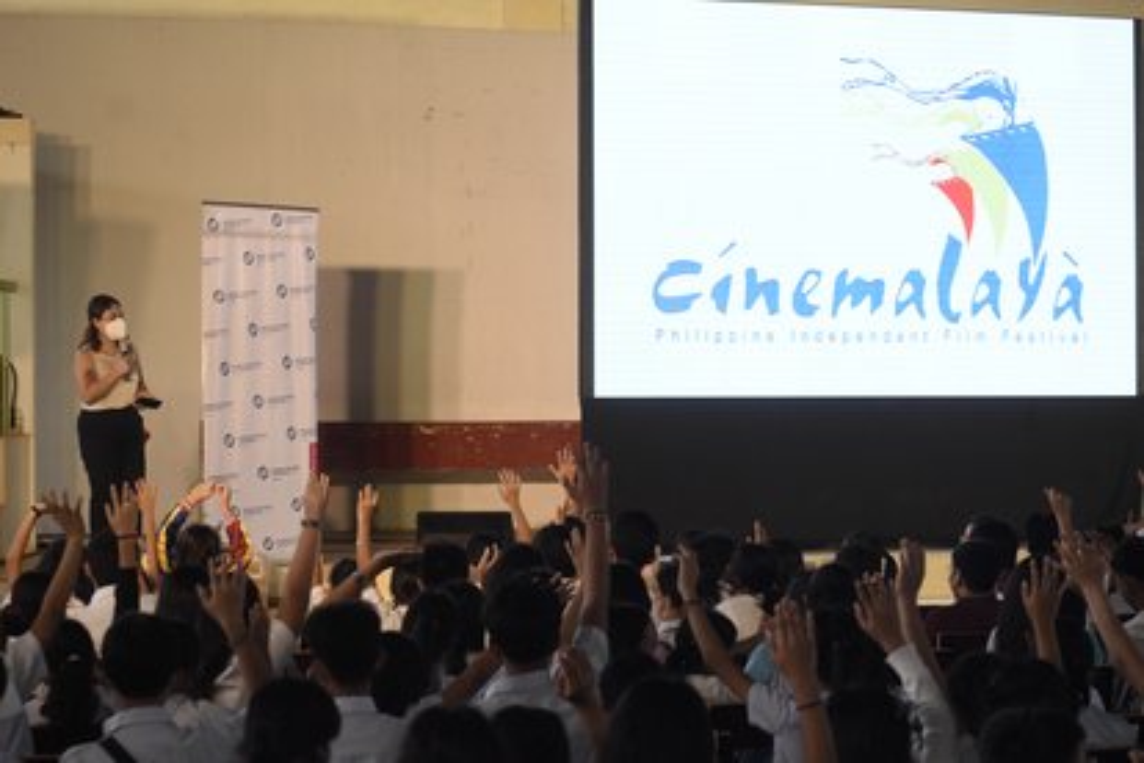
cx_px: 572
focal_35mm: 105
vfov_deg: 13.0
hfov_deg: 19.5
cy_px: 382
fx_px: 3336
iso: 1250
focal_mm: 70
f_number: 5.6
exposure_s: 1/200
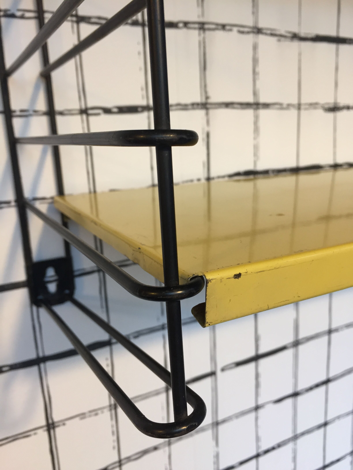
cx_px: 176
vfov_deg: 61.7
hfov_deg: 48.2
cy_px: 235
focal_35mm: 29
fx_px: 394
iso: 100
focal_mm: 4.15
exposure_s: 1/33
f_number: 2.2
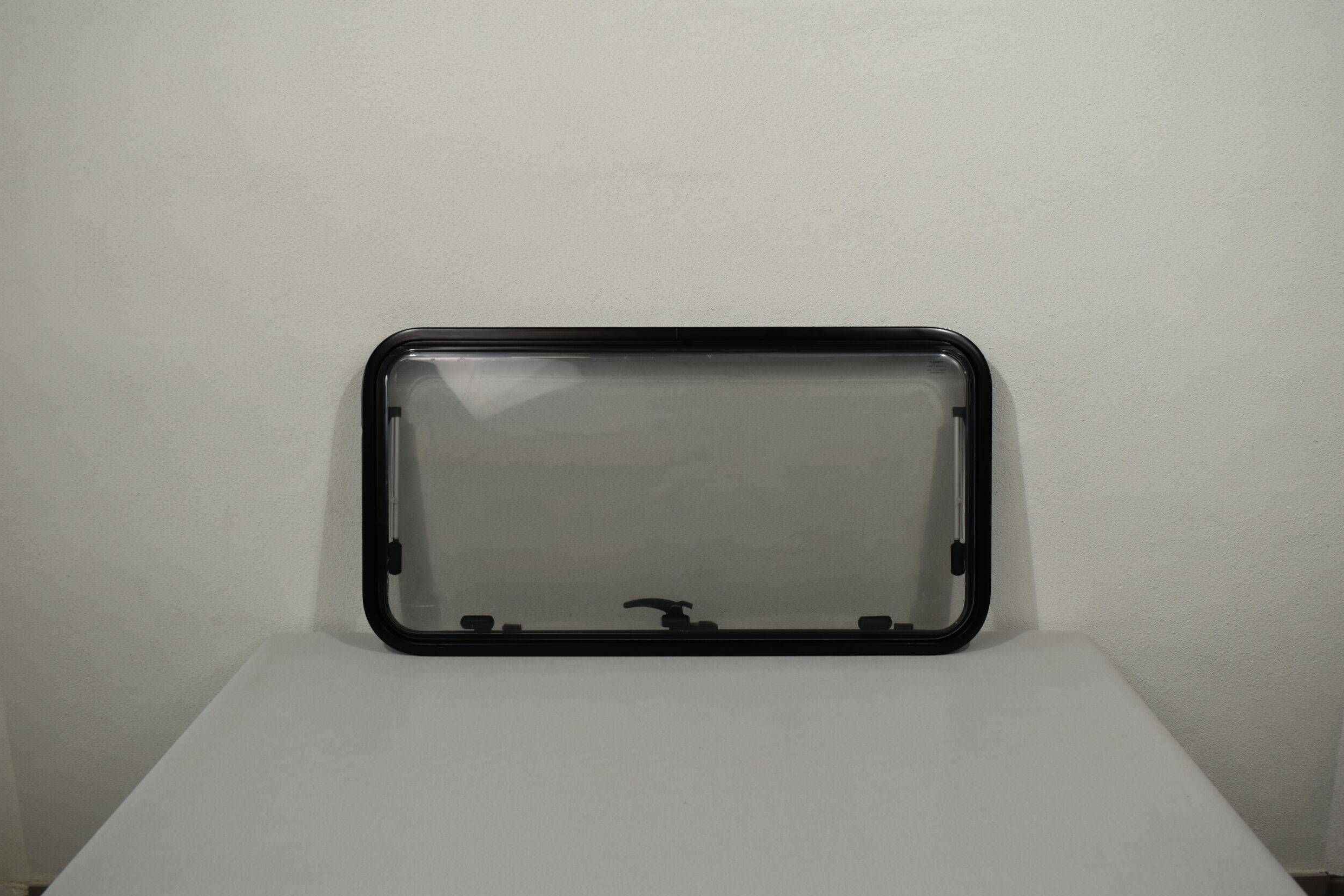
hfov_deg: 55.8
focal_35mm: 34
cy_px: 460
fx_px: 1269
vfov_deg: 38.9
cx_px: 681
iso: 320
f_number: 5.6
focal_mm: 22
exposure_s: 1/125
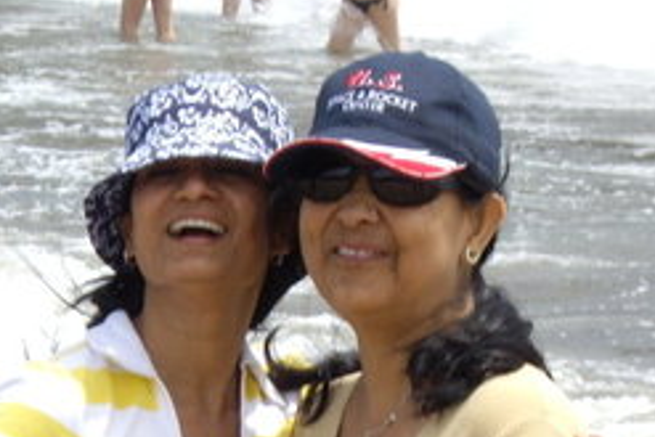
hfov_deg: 6.7
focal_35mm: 307
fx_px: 5589
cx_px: 252
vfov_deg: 4.5
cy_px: 487
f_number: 5.2
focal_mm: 18.6
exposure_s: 1/160
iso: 50
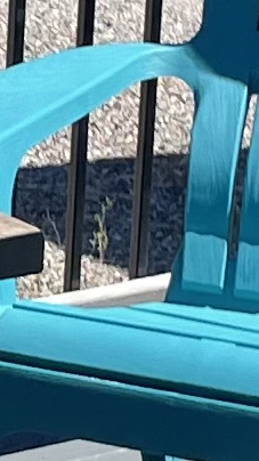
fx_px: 3458
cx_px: -358
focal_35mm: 283
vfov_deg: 7.6
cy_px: 277
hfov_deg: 4.2
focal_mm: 4.2
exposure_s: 1/3125
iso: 32
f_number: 1.6
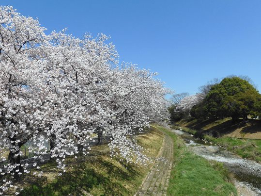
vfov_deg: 56.8
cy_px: 98
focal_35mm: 24
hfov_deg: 71.6
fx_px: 181
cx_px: 130
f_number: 3.4
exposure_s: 1/1600
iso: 100
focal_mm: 4.3
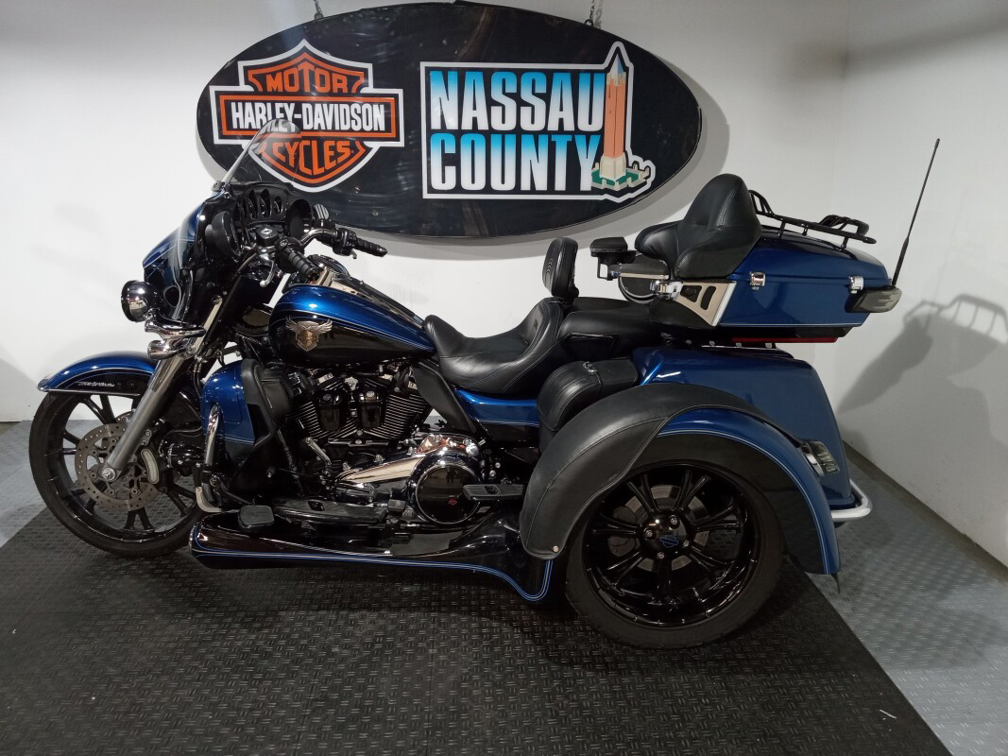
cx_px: 504
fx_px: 815
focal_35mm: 28
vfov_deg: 49.7
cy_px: 378
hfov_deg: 63.4
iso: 399
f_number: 2.2
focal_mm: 3.71
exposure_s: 1/40
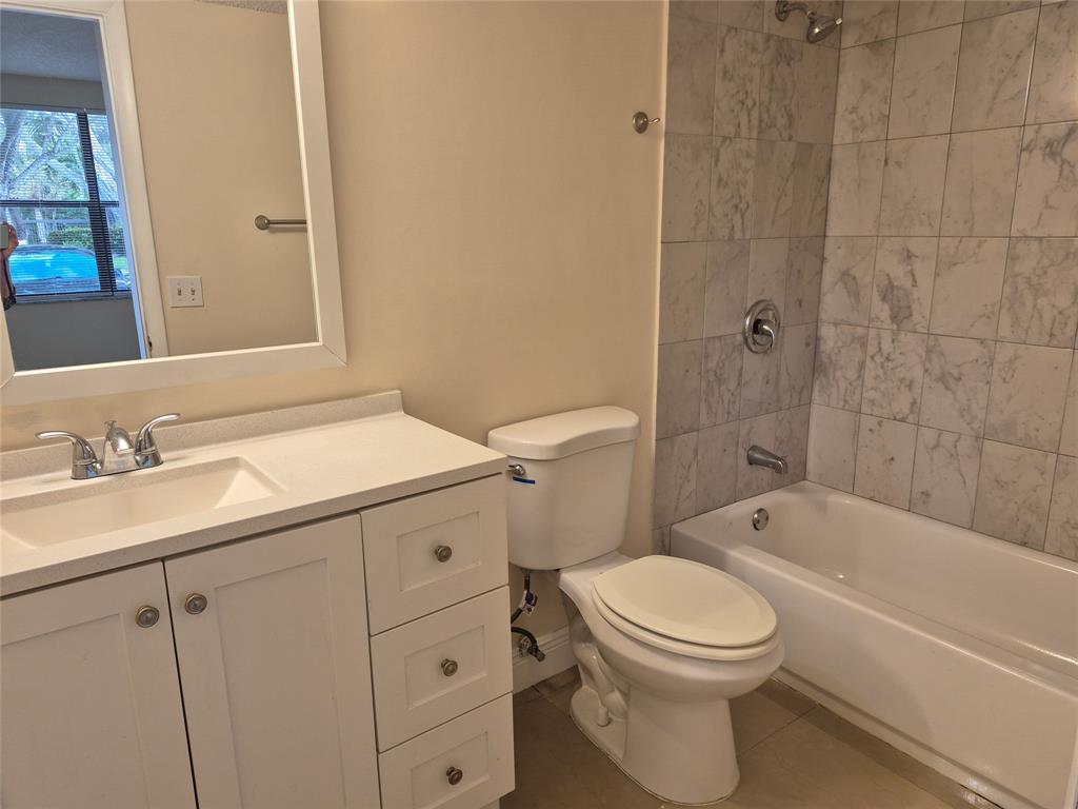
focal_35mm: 23
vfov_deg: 58.9
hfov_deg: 73.9
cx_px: 539
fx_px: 716
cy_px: 404
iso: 125
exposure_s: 1/120
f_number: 1.8
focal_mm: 5.4
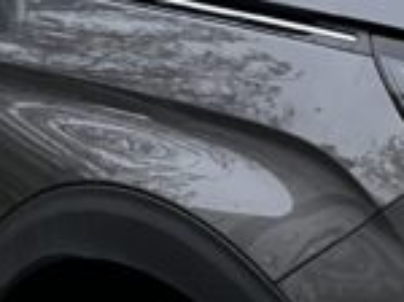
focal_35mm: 139
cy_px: 183
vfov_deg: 10.6
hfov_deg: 14.0
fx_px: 1620
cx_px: 428
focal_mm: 5.7
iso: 640
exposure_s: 1/39
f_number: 1.5
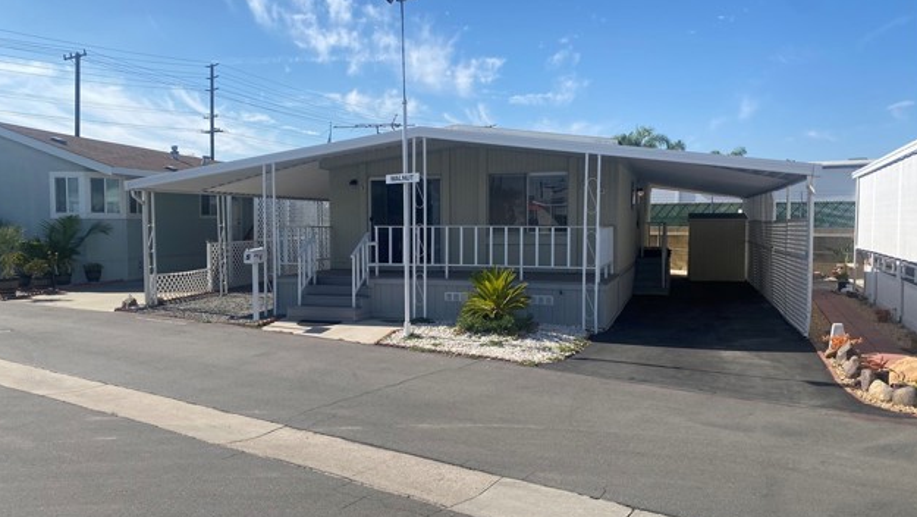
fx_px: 705
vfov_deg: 40.2
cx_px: 456
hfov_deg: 66.0
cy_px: 276
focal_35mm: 29
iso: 32
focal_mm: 4.25
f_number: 1.8
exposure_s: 1/3610
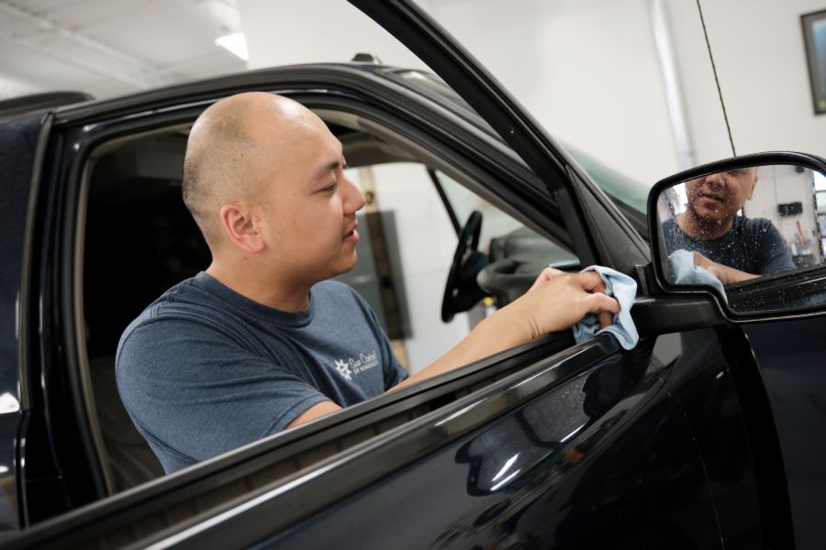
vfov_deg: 40.0
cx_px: 413
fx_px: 757
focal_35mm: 33
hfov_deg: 57.2
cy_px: 275
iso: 1000
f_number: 2.8
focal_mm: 22
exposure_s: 1/125
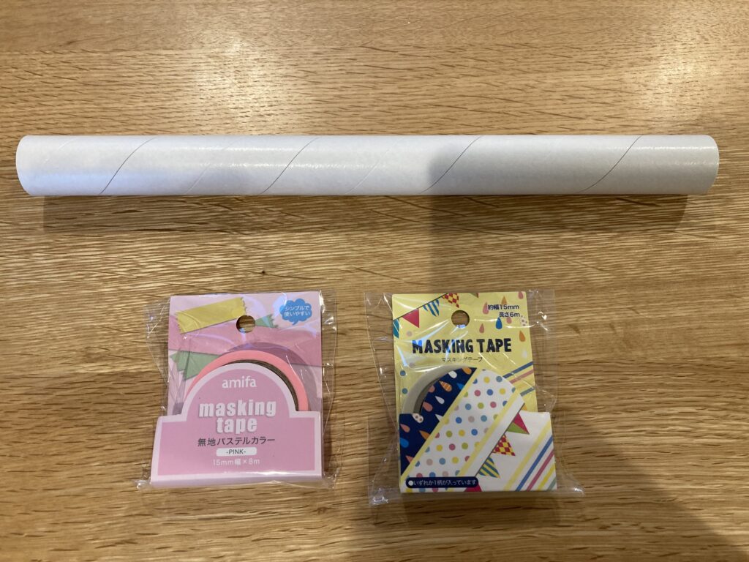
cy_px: 281
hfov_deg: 63.4
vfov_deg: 49.7
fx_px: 606
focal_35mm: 28
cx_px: 374
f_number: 1.8
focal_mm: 3.99
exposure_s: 1/58
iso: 125
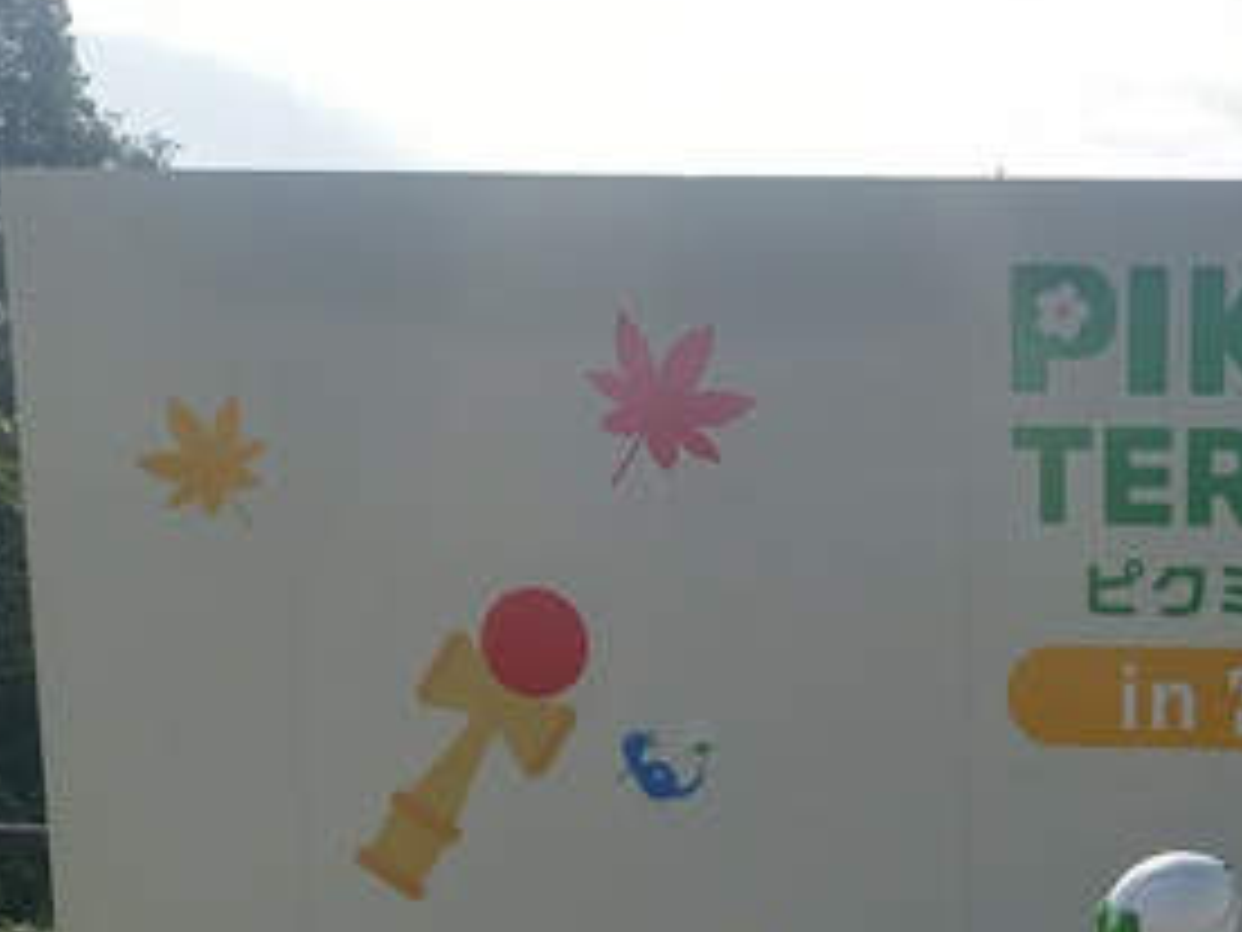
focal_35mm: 58
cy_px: 1045
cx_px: 1296
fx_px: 2081
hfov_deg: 30.4
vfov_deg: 23.5
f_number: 1.8
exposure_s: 1/712
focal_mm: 4.65
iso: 50
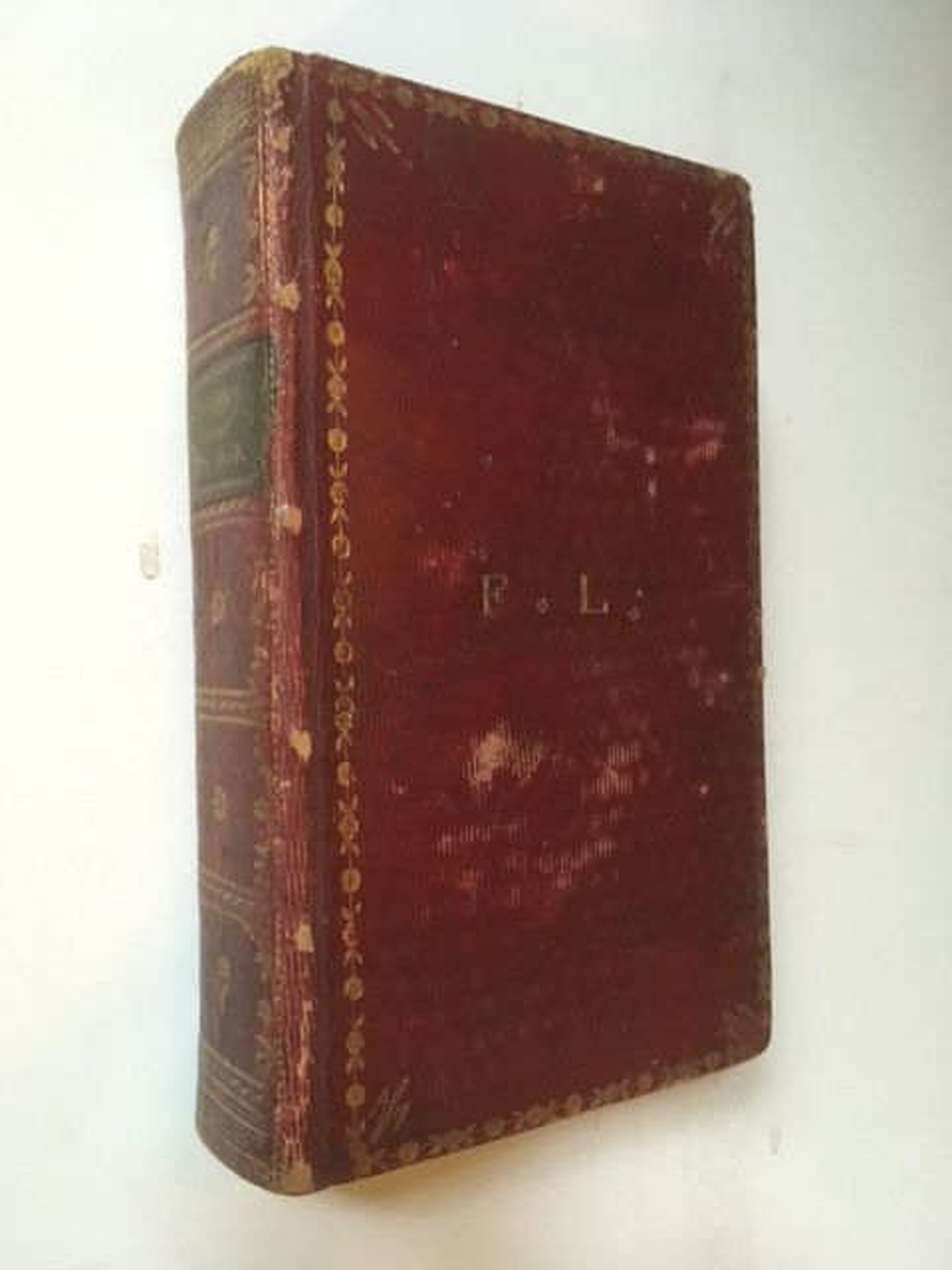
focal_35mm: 29
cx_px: 476
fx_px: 1063
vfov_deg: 61.7
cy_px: 635
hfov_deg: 48.2
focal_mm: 4.15
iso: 250
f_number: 2.2
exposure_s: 1/17
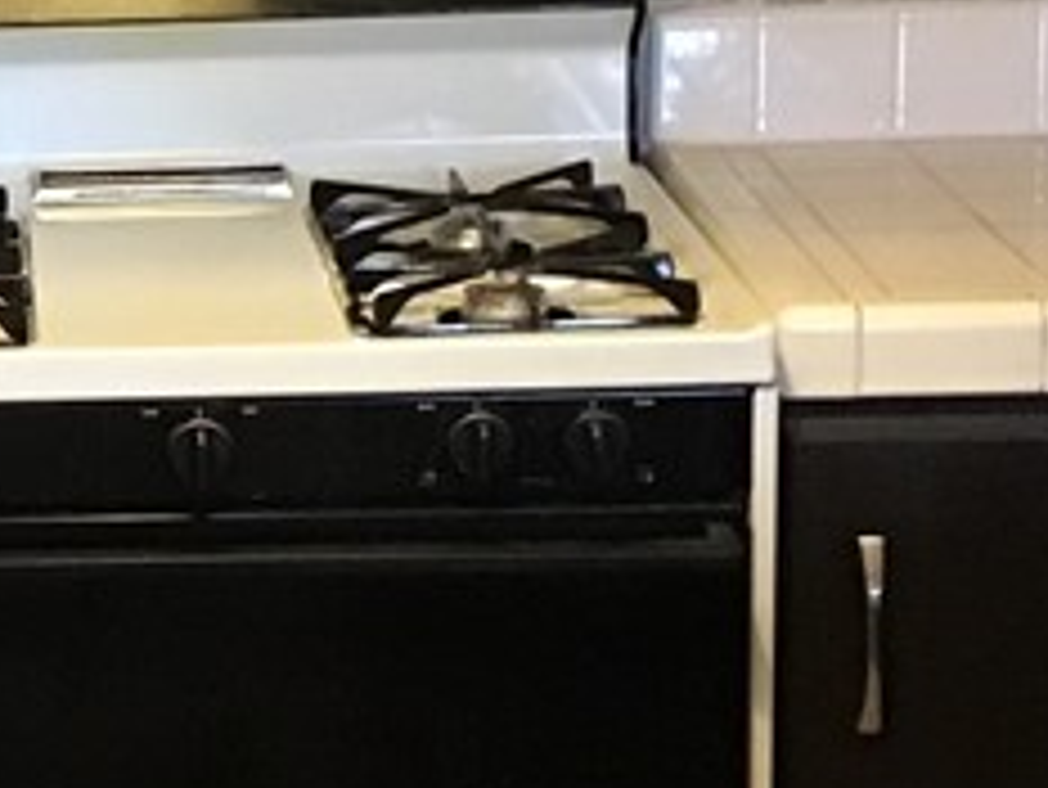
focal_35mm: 136
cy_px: 203
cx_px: -360
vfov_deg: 10.9
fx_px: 4120
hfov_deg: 13.9
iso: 200
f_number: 2.4
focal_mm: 3.3
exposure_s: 1/15
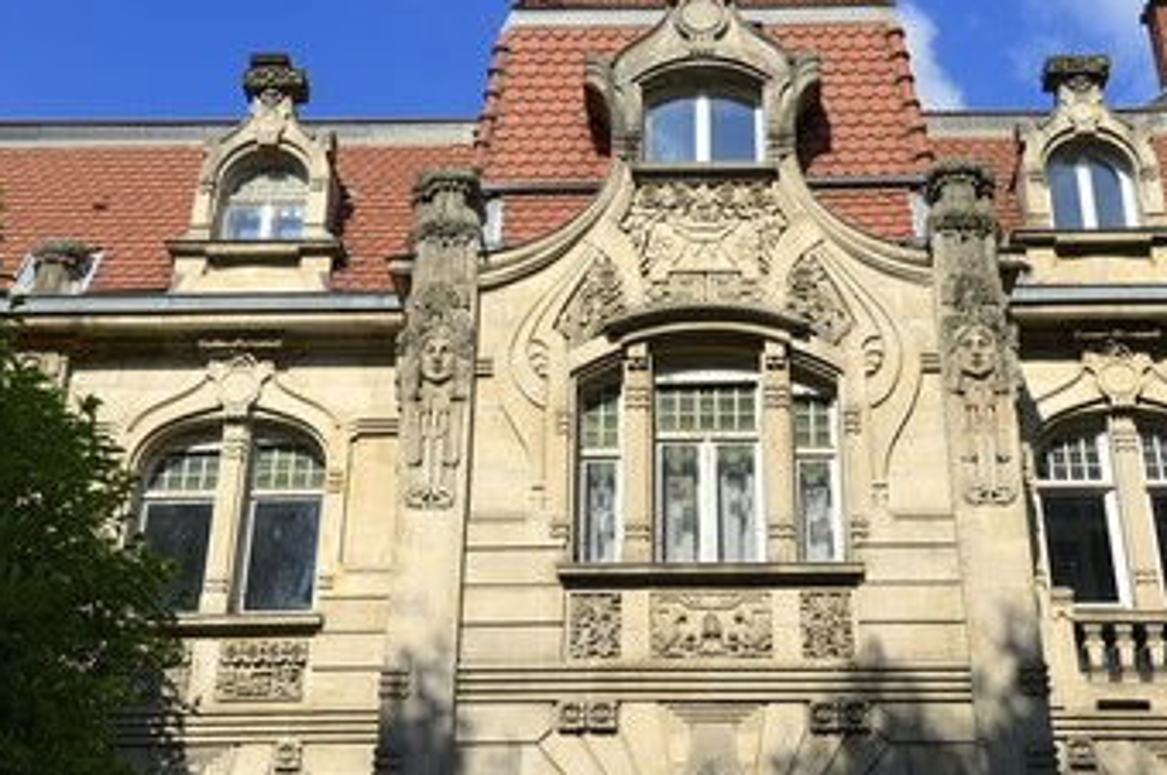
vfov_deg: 28.6
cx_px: 649
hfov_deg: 41.9
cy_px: 357
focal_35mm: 47
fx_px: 1522
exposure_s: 1/250
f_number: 13
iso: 200
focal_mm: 38
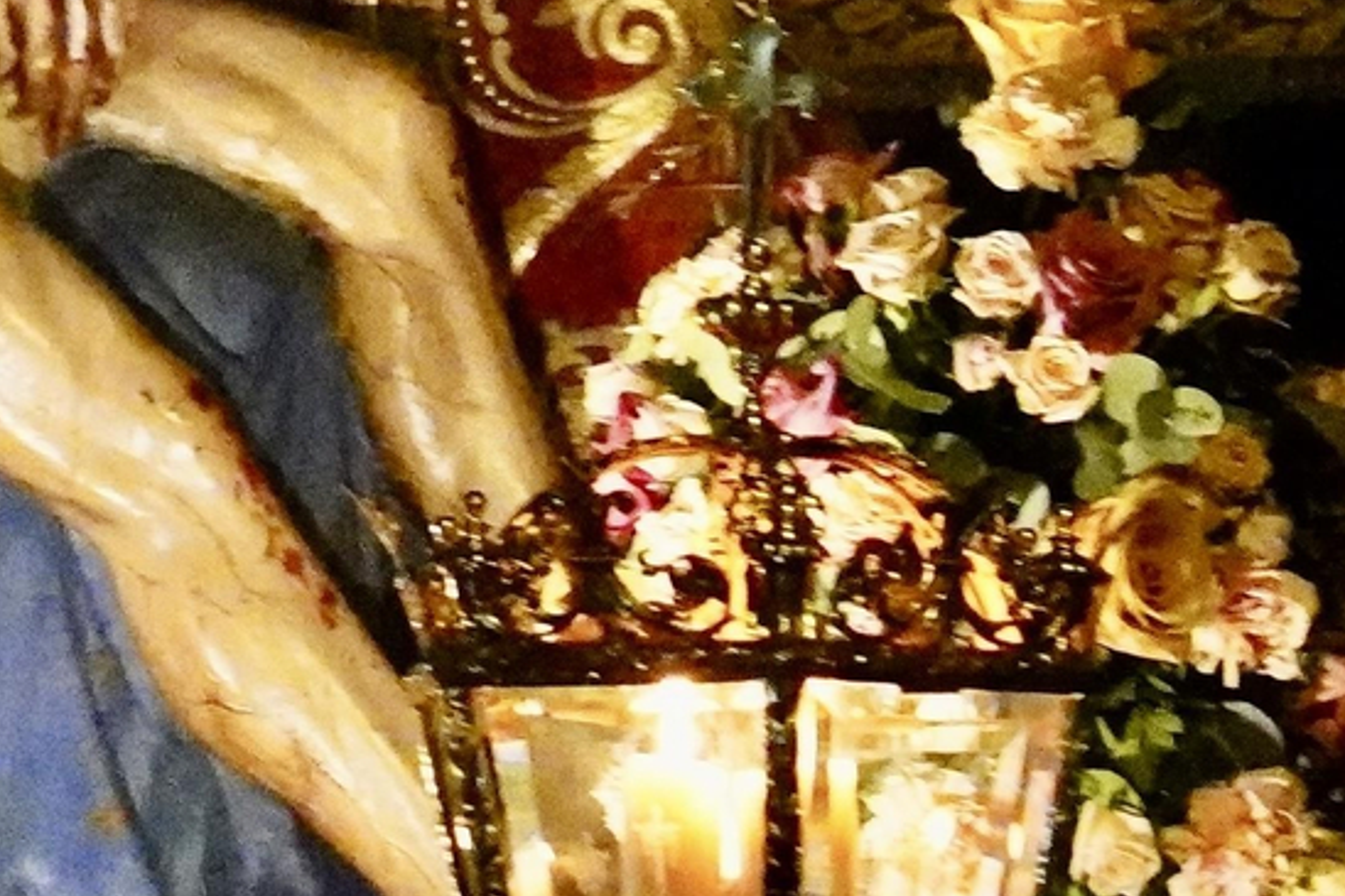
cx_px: -1082
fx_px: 21400
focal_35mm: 573
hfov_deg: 3.6
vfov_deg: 2.4
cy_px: -718
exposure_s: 1/250
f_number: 5.6
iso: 32000
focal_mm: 105
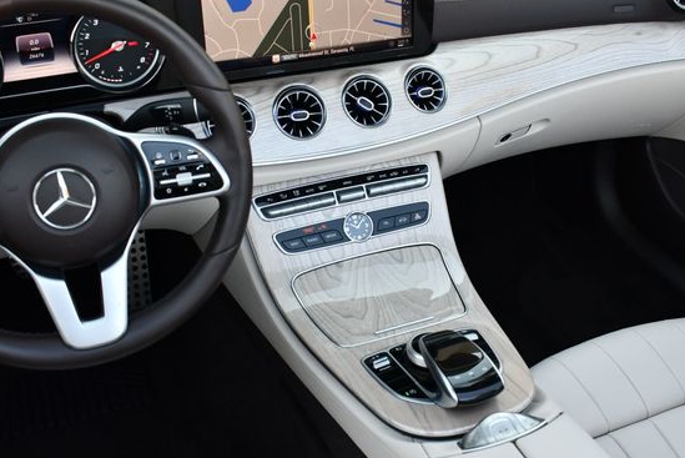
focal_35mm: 42
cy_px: 217
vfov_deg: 31.9
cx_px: 363
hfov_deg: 46.3
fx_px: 800
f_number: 4.5
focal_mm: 18
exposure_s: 1/250
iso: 400
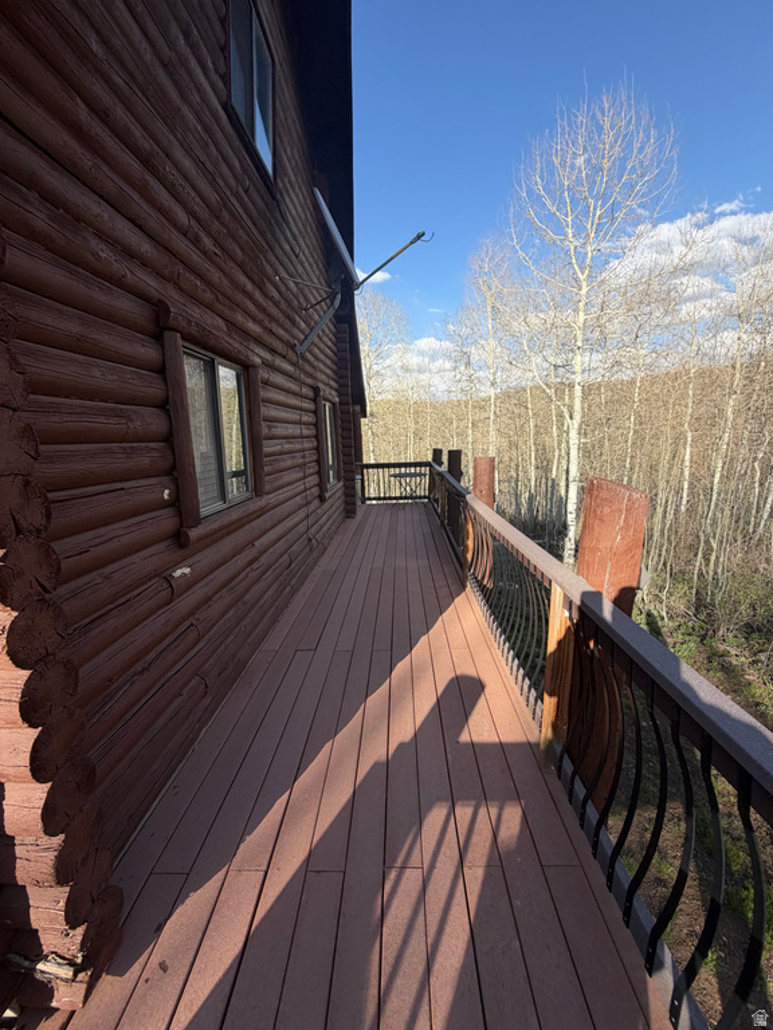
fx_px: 417
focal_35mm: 14
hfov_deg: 85.7
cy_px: 515
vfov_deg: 102.1
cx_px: 386
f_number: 2.2
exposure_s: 1/709
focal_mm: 2.22
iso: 40
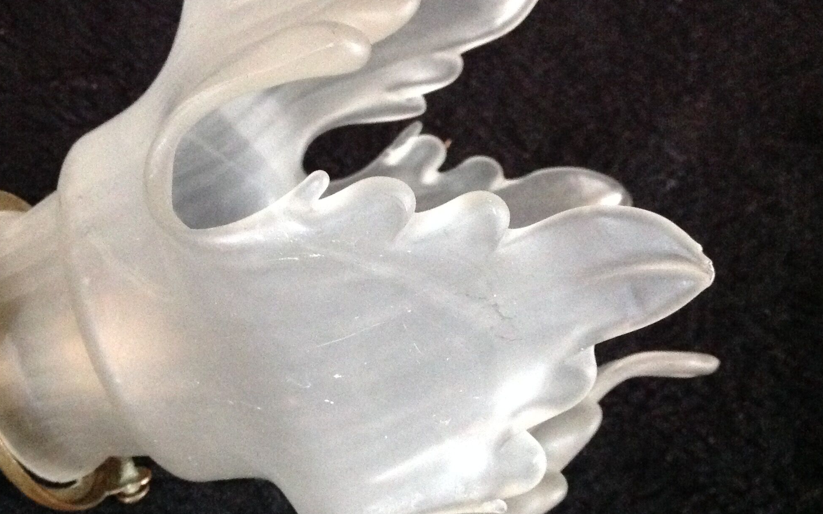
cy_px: 294
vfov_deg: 26.3
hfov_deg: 40.9
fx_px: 1099
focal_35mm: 49
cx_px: 330
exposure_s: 1/15
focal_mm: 4.28
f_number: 2.4
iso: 800
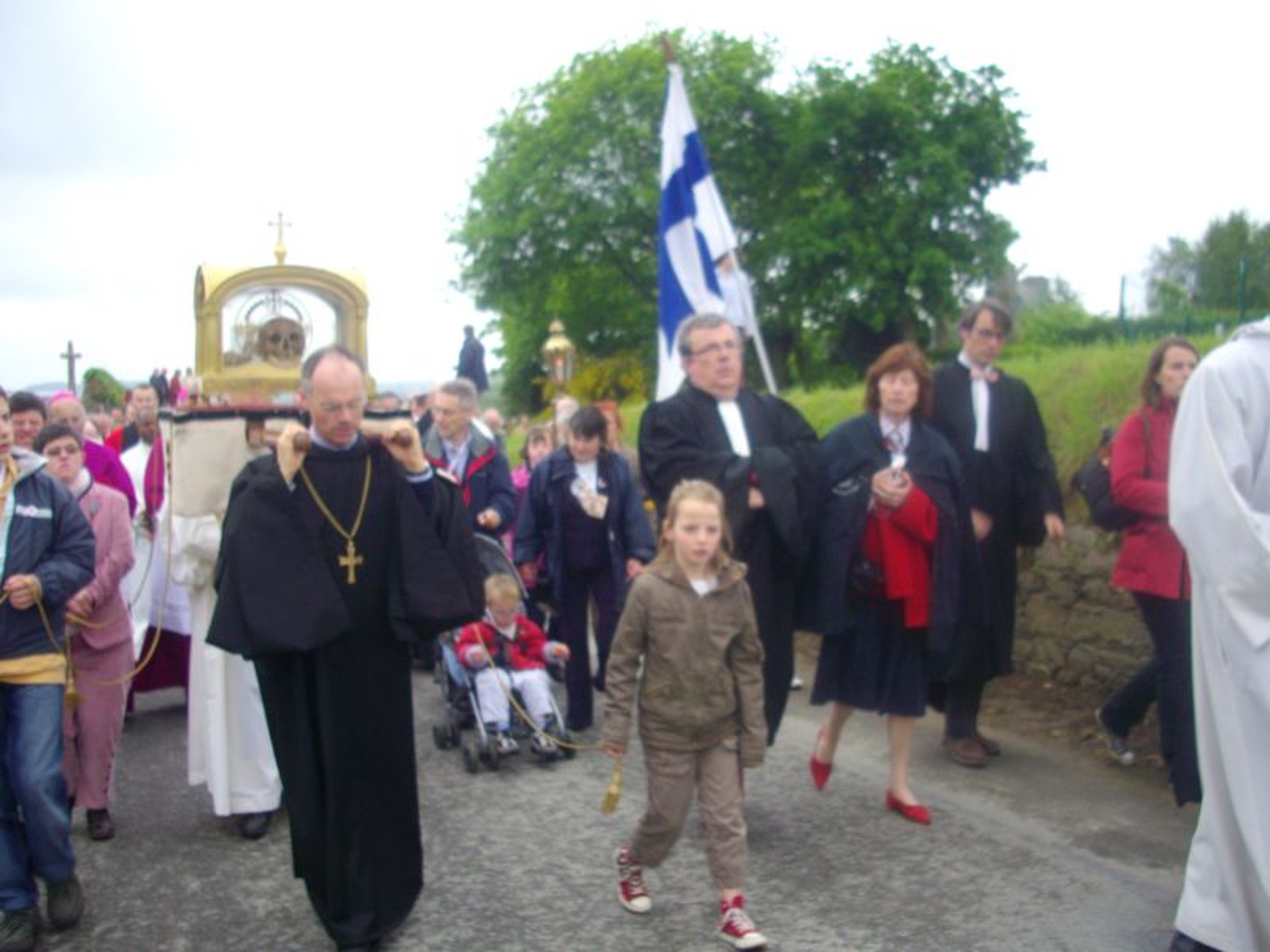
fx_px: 1357
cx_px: 635
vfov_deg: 38.7
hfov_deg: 50.1
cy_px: 476
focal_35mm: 37
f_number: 5.6
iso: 100
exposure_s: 1/60
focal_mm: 6.2
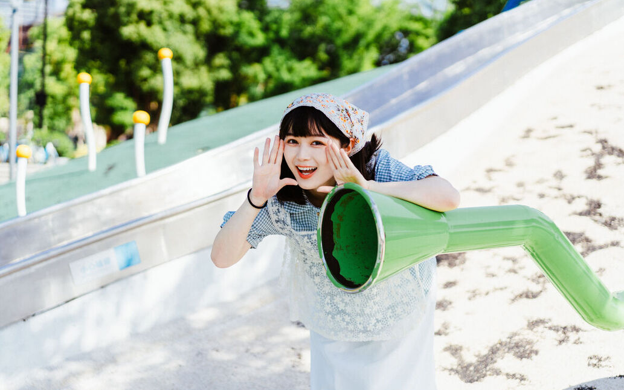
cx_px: 307
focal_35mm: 57
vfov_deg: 22.7
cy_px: 184
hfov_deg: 35.7
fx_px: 969
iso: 100
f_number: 2.2
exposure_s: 1/2000
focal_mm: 55
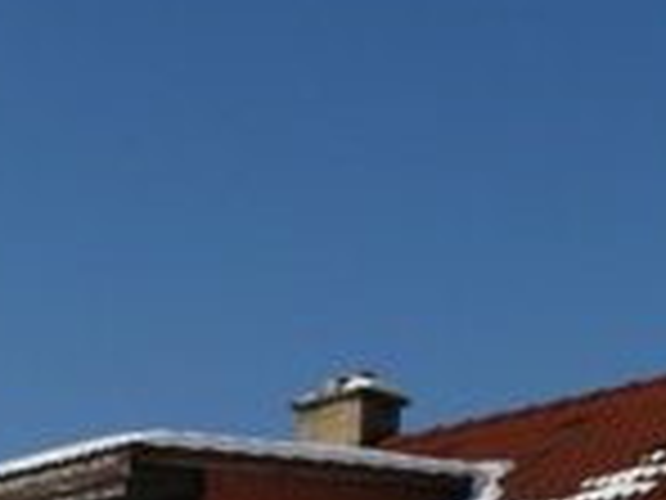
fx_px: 2097
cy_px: 712
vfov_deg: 13.0
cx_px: 436
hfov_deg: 18.0
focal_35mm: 109
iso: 100
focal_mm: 6
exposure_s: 1/500
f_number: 8
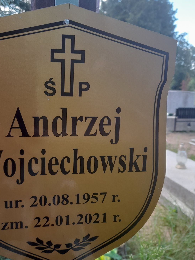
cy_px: 120
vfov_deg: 53.9
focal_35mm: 34
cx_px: 77
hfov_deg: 41.6
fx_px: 255
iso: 32
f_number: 2
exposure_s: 1/100
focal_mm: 4.6
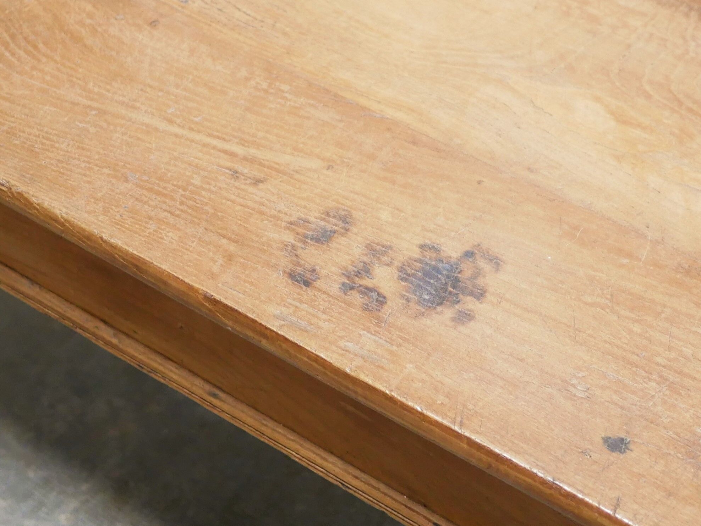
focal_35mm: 93
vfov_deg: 15.8
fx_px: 1884
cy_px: 101
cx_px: 338
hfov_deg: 21.1
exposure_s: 1/60
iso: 800
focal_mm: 20
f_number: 1.7
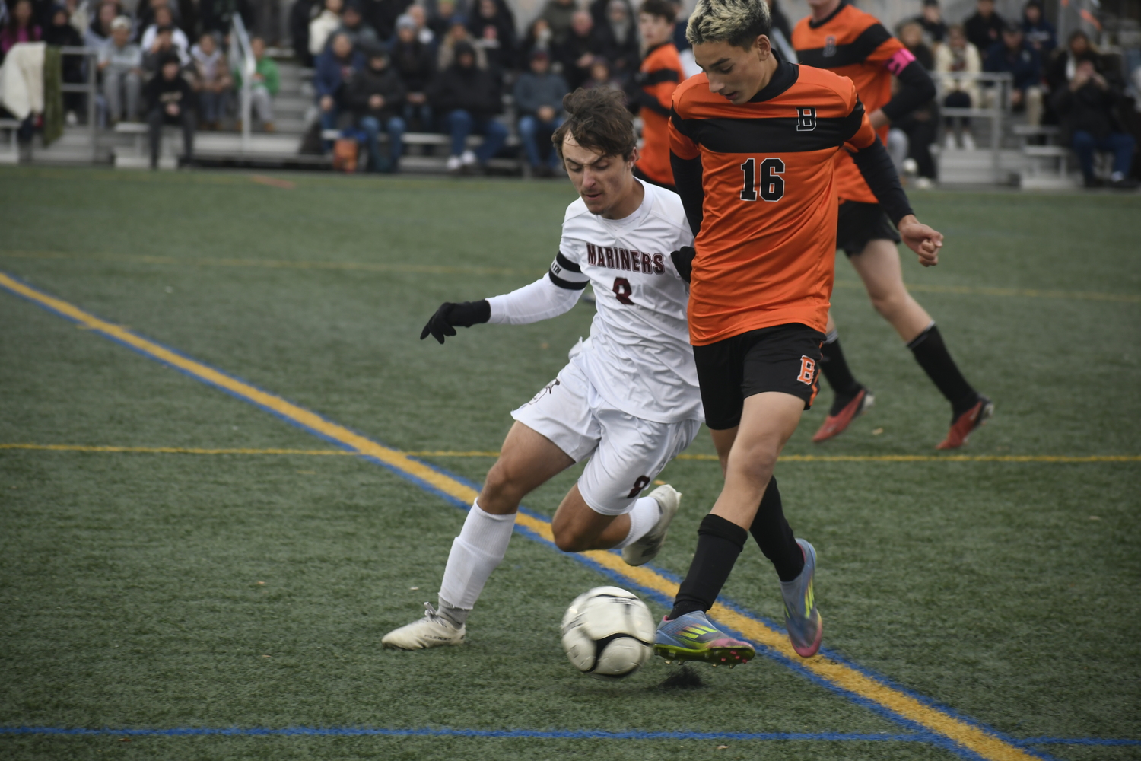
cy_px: 380
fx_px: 6402
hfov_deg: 10.2
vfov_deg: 6.8
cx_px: 570
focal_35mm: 202
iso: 640
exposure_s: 1/320
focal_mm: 135
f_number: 4.8
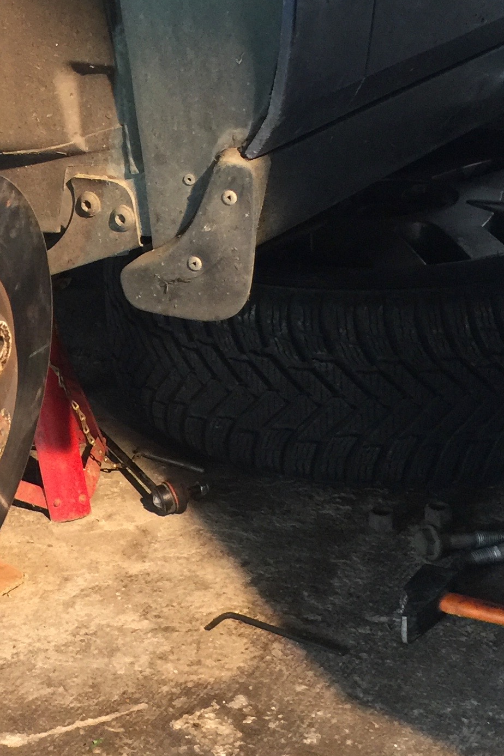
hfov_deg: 18.3
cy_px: 353
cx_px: -83
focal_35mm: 71
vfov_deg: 28.5
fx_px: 1492
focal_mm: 4.15
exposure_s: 1/17
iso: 80
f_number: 2.2
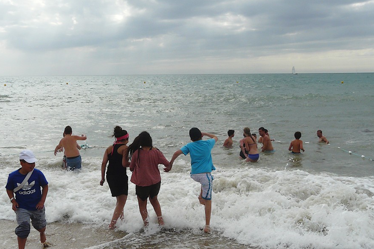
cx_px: 187
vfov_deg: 25.9
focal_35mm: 52
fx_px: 540
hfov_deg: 38.2
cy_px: 162
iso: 100
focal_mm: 7
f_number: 6.3
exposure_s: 1/500
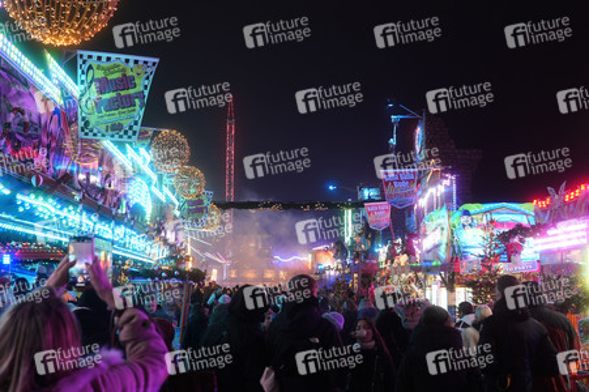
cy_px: 196
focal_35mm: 45
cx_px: 294
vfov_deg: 29.8
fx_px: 736
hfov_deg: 43.6
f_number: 3.5
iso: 640
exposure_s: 1/50
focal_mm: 30
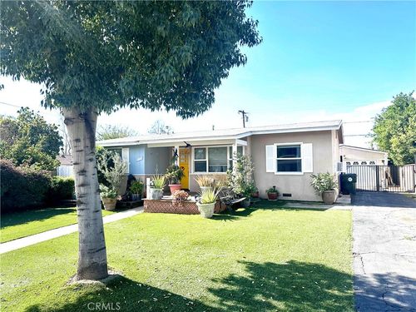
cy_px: 156
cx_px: 208
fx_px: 288
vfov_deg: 56.8
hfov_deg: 71.6
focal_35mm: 24
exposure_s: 1/3247
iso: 80
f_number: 1.78
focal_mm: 6.86
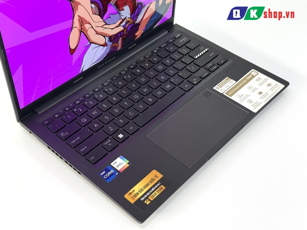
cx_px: 154
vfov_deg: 30.3
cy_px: 115
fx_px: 426
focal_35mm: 48
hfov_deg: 39.7
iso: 100
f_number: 1.78
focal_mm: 6.76
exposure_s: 1/117
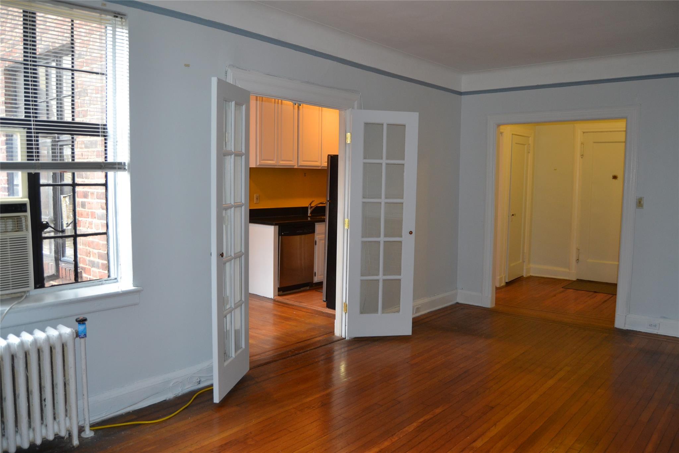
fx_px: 509
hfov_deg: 67.4
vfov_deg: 47.9
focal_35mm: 27
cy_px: 226
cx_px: 340
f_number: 3.5
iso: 560
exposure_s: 1/60
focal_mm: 18
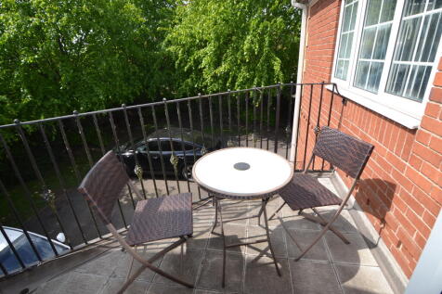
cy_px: 147
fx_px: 203
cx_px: 221
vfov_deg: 72.0
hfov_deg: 95.0
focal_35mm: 16
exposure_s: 1/200
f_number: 5.6
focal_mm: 11
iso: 100
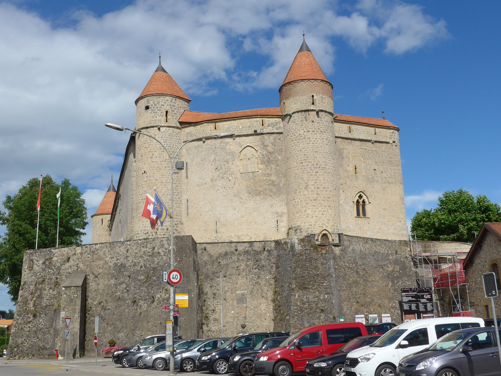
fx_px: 637
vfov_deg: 32.9
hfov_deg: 42.9
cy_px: 188
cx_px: 250
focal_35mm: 44
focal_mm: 9
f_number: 3.5
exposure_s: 1/1600
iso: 80
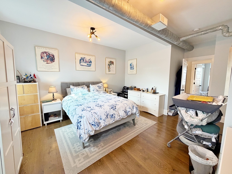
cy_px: 87
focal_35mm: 14
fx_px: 94
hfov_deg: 102.1
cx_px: 116
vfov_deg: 85.7
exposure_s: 1/120
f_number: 2.2
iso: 200
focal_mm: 2.22
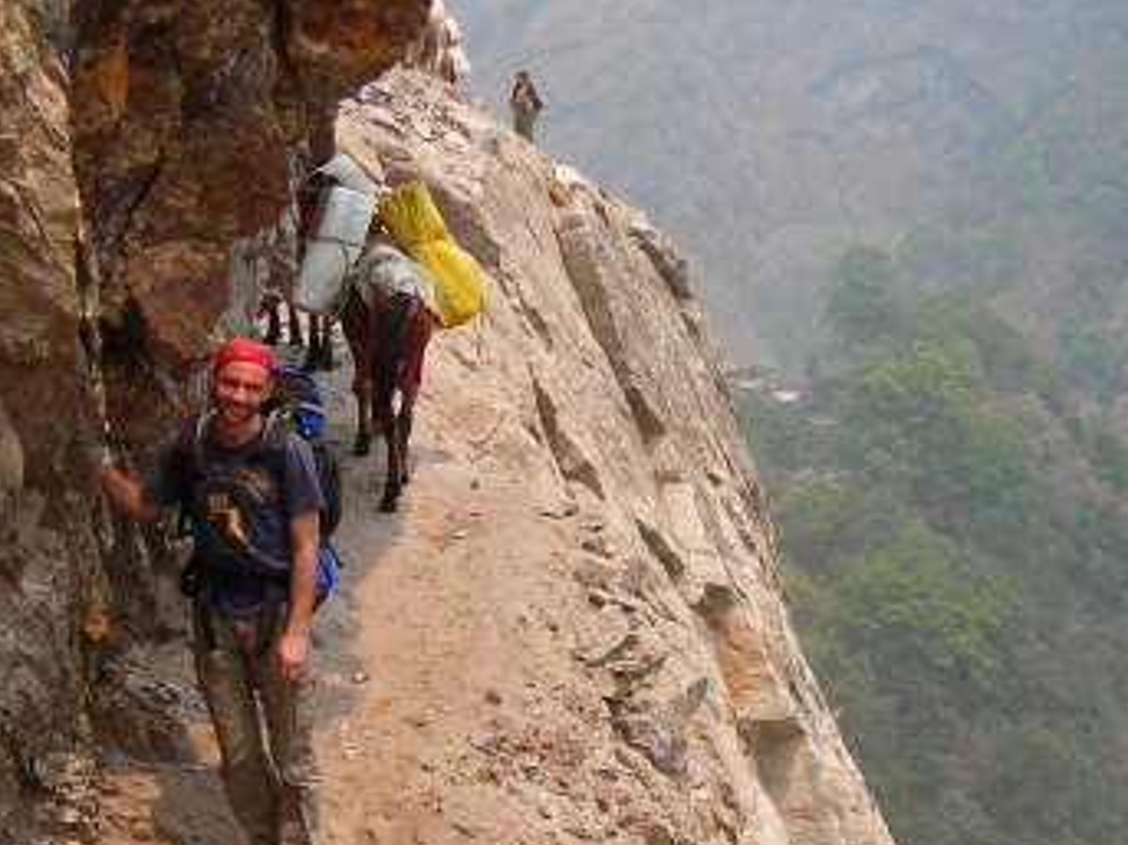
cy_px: 575
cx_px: 602
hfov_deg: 27.4
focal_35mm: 71
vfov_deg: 20.6
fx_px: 2313
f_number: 3.2
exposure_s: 1/360
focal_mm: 6.3
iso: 50
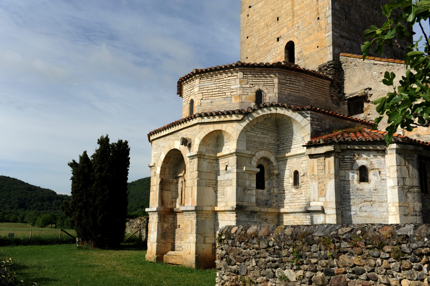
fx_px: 430
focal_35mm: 36
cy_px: 143
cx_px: 215
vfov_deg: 36.8
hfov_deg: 53.2
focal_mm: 36
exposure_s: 1/1000
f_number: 8
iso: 200
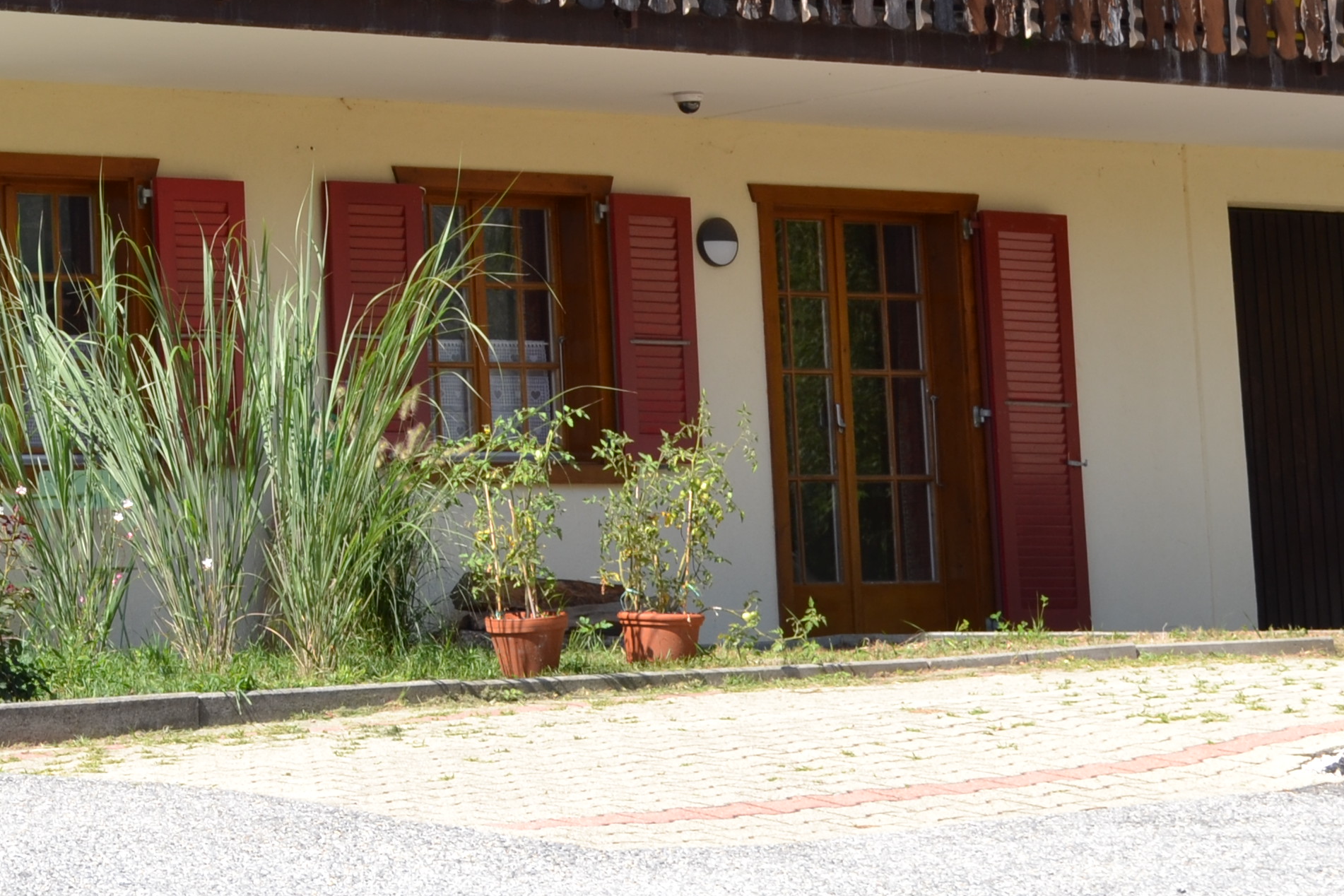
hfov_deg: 15.8
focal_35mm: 127
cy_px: -109
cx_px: -34
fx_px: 4749
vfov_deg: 10.6
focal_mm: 35
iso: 100
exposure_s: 1/125
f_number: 8
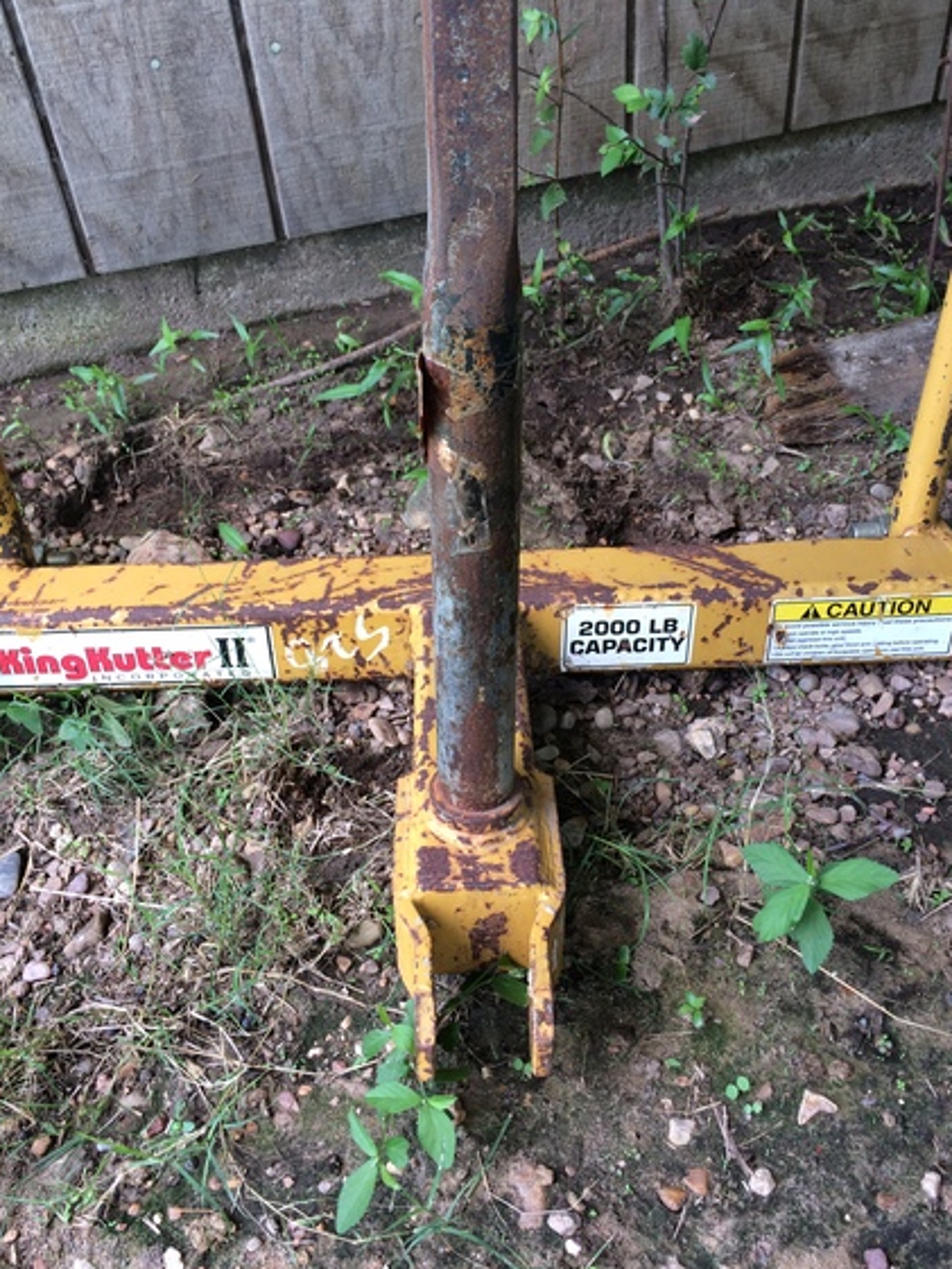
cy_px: 629
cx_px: 485
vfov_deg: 60.0
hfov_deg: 46.8
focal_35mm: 30
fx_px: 1100
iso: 40
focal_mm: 4.15
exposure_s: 1/60
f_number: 2.2
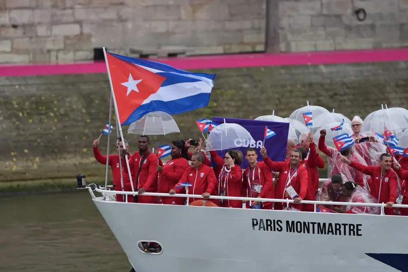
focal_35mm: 400
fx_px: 4531
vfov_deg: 3.4
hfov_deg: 5.2
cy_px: 136
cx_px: 204
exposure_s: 1/400
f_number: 4
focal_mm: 400
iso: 1000
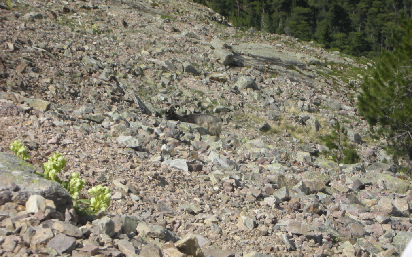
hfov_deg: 18.6
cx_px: 207
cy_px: 129
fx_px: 1257
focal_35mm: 112
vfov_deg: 11.7
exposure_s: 1/265
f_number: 5.4
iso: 50
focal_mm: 17.4
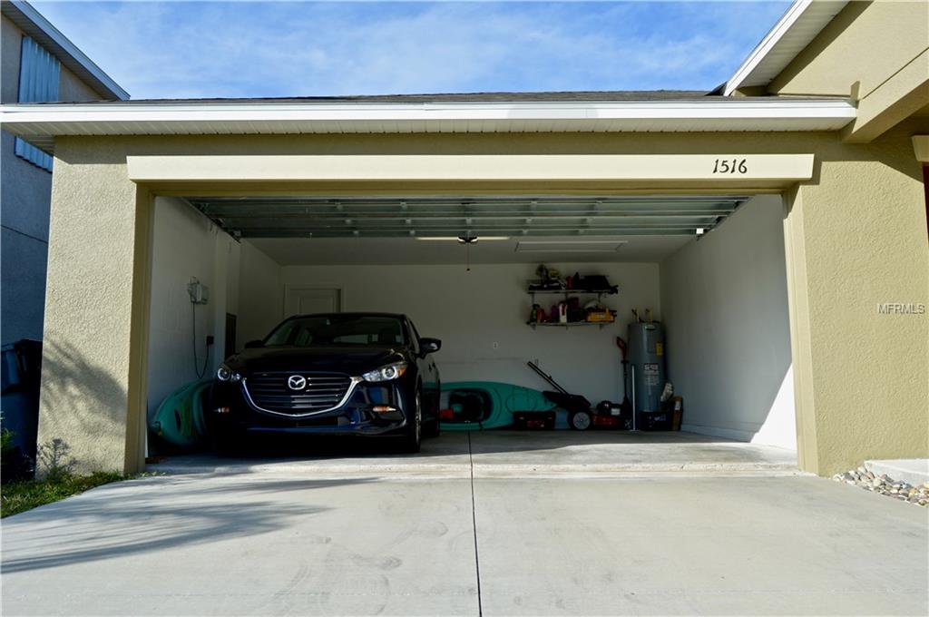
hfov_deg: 64.6
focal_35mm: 28
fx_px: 735
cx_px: 464
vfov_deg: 45.6
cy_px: 308
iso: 100
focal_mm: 19
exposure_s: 1/200
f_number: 7.1
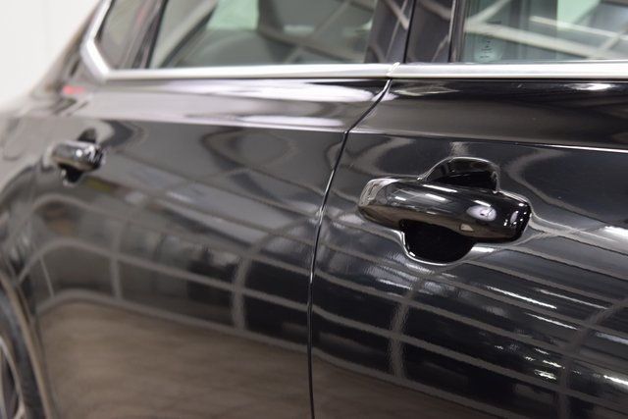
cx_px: 314
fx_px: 1439
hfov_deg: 24.6
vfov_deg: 16.6
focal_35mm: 82
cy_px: 210
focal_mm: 55
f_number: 6.3
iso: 800
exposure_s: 1/15
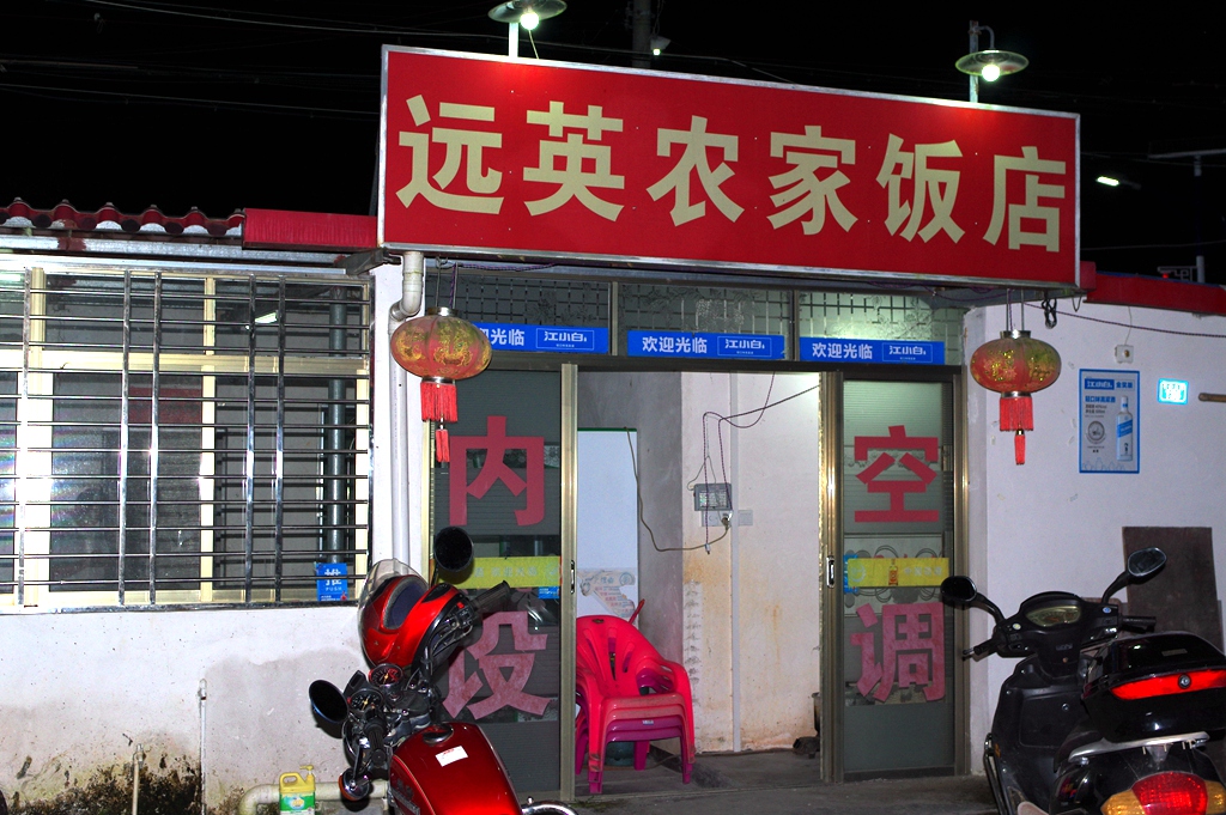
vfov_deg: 29.2
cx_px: 613
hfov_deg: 42.8
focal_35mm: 46
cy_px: 408
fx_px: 1565
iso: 100
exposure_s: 1/80
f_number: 5.6
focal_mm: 31
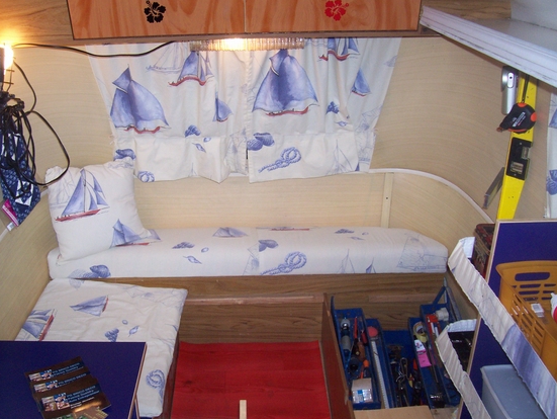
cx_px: 256
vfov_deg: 38.7
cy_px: 220
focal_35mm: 37
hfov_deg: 50.1
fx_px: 596
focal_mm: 5.6
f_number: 2.7
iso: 140
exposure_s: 1/112
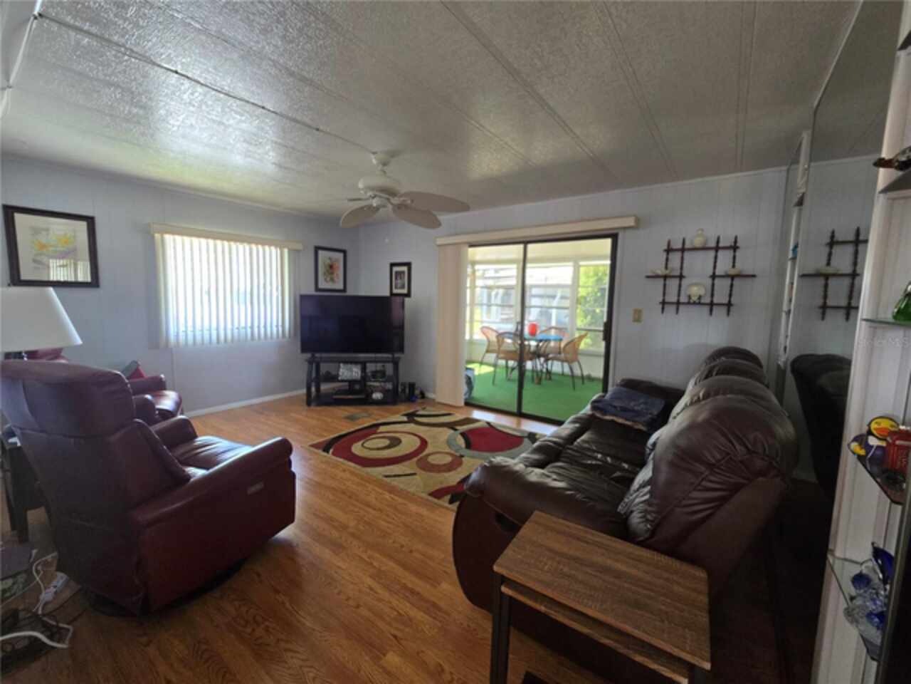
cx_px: 456
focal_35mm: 13
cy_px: 342
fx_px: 342
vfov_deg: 89.9
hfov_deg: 106.2
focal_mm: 2.2
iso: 320
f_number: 2.2
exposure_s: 1/60
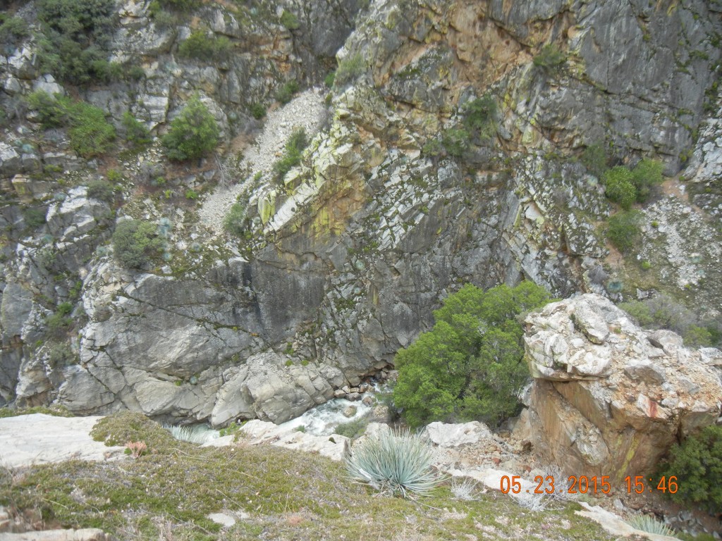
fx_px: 626
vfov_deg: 46.8
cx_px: 361
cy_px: 270
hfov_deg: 60.0
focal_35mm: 30
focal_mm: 5.4
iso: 160
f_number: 3.5
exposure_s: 1/471
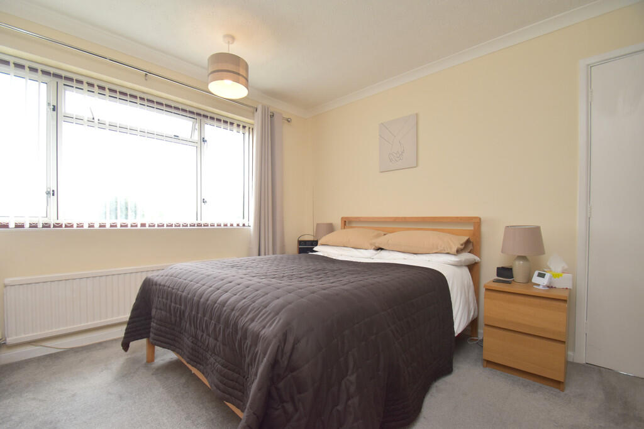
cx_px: 322
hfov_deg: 100.4
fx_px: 268
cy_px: 214
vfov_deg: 77.3
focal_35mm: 15
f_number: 5
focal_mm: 10
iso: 560
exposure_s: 1/200
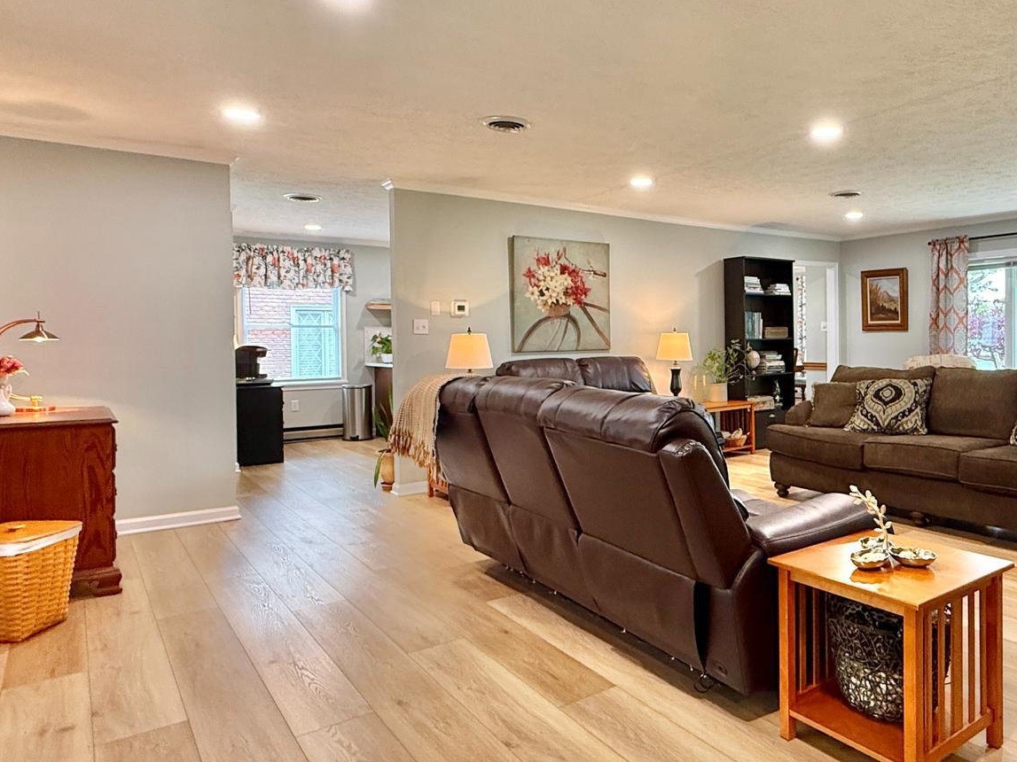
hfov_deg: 67.3
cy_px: 350
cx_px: 685
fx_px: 734
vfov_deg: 54.8
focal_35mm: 25
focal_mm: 2.22
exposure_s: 1/58
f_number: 2.2
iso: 250
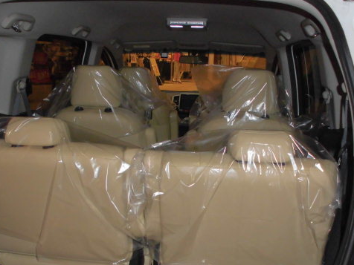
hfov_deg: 47.8
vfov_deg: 36.4
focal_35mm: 39
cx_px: 161
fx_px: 399
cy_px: 177
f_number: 3.7
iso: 200
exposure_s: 1/60
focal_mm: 5.3
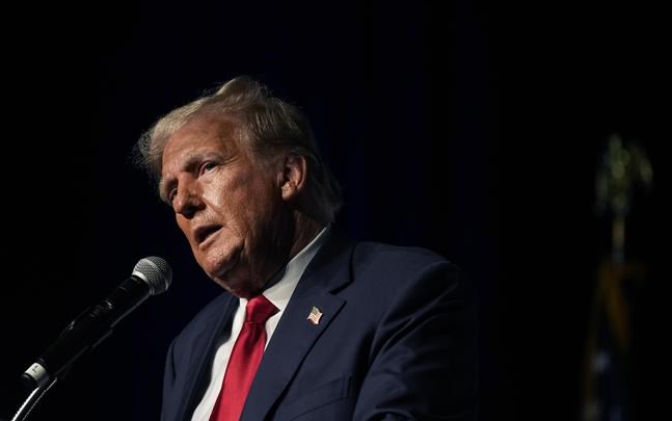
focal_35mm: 307
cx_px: 337
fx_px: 5625
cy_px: 197
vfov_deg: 4.3
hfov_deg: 6.8
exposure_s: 1/1000
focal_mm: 200
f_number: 2.8
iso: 2500
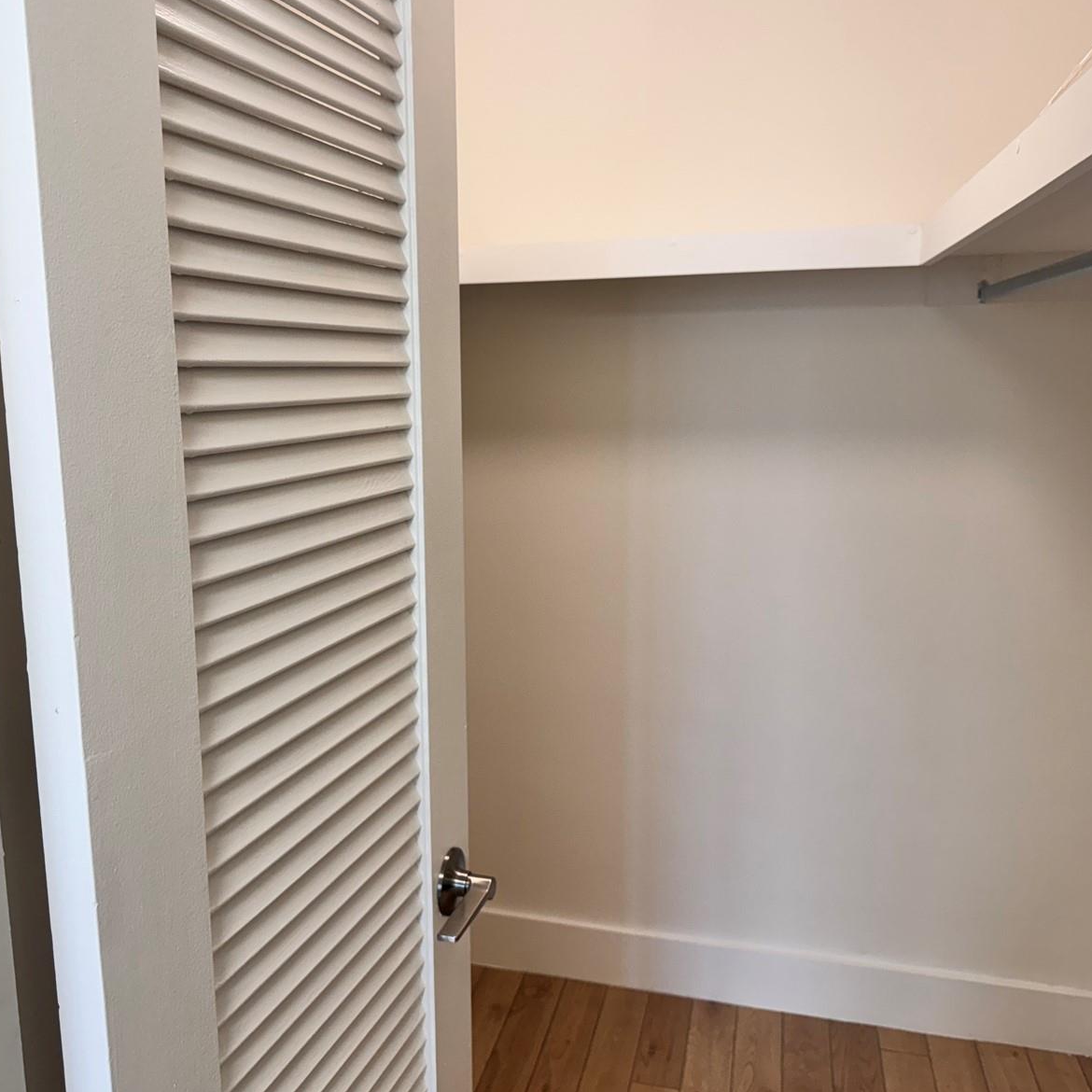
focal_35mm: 29
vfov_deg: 55.6
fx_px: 1035
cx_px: 455
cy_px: 540
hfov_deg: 55.3
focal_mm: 6.76
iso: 80
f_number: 1.78
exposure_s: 1/120
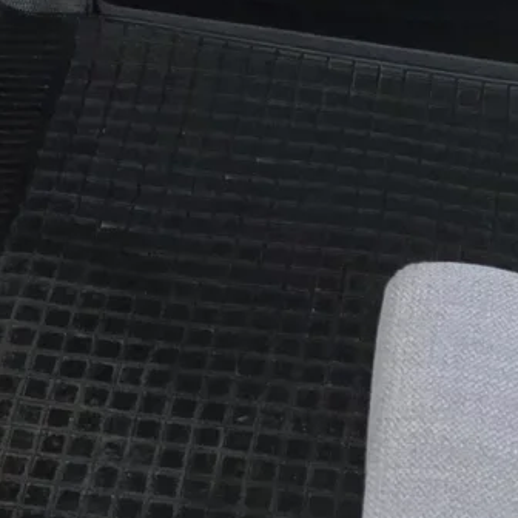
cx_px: 271
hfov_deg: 11.3
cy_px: -717
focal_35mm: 155
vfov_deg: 9.9
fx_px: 2624
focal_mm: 6.3
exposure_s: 1/100
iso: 320
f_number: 1.7
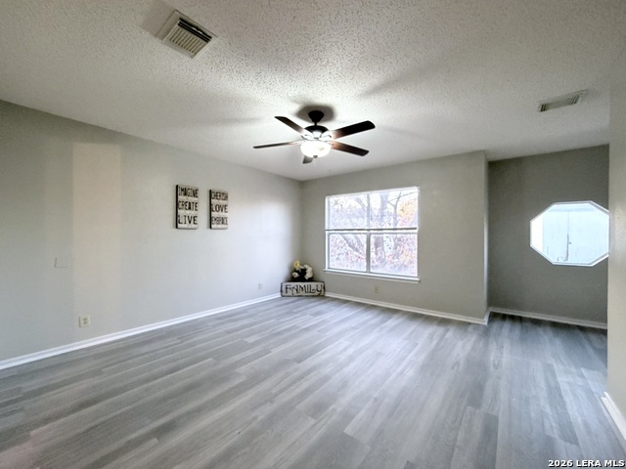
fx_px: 253
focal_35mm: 14
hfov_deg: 102.1
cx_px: 313
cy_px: 234
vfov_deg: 85.7
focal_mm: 2.22
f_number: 2.2
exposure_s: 1/60
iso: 400
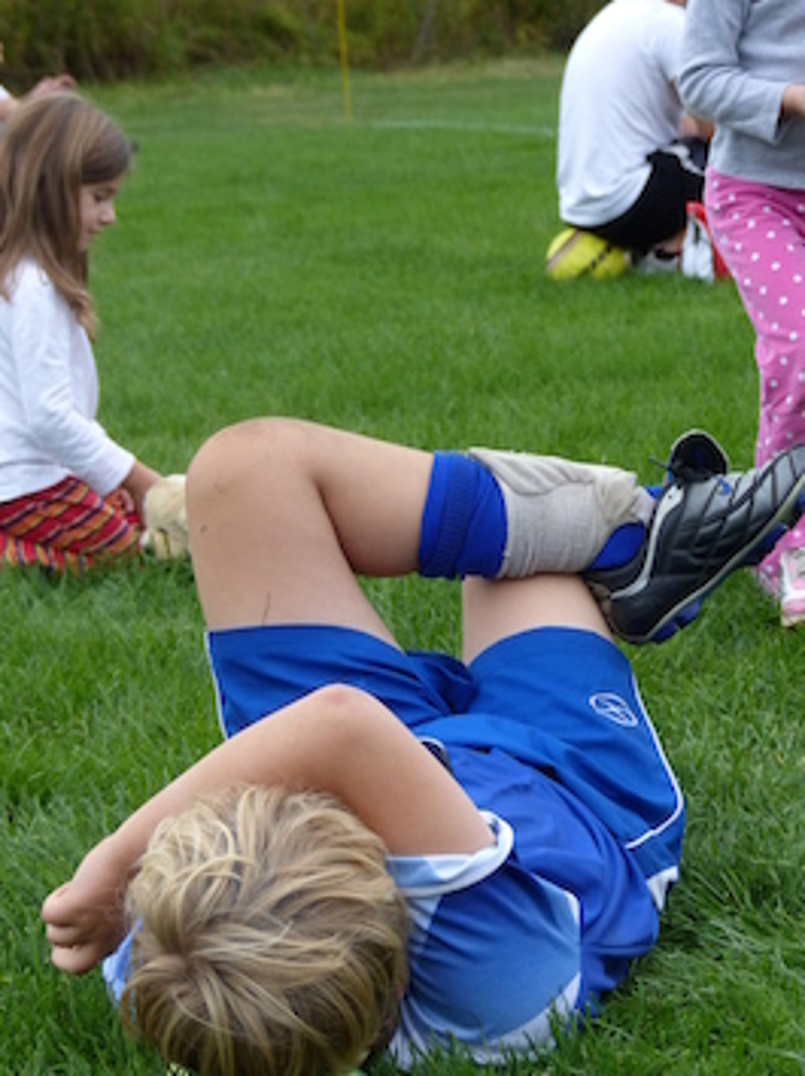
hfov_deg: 12.2
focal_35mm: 121
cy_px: 517
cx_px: 392
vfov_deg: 16.3
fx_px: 3756
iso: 320
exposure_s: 1/500
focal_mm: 19.2
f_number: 2.8
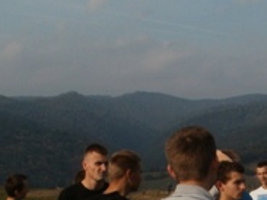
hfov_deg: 15.5
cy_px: 264
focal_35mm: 126
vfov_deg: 11.4
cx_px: 232
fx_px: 971
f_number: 5.6
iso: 100
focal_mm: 6.3
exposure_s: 1/1000
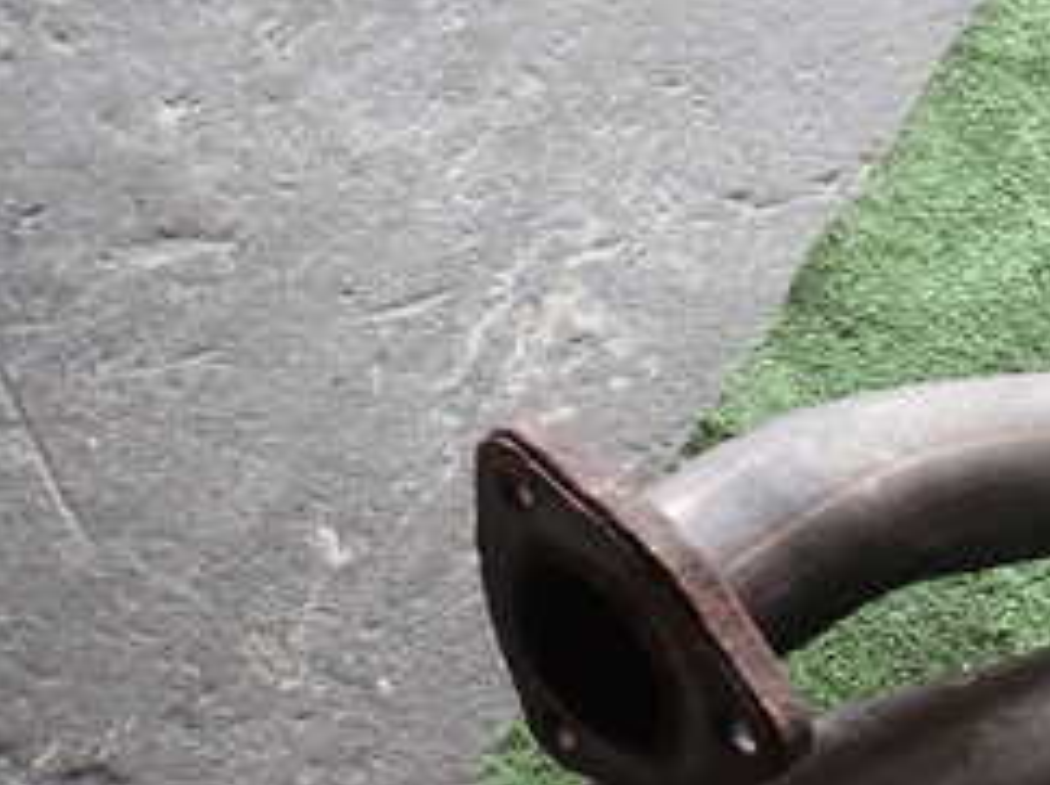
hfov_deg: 27.5
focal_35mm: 62
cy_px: 377
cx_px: 1258
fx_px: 1879
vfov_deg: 23.6
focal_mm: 4.5
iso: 125
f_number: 2
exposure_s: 1/60
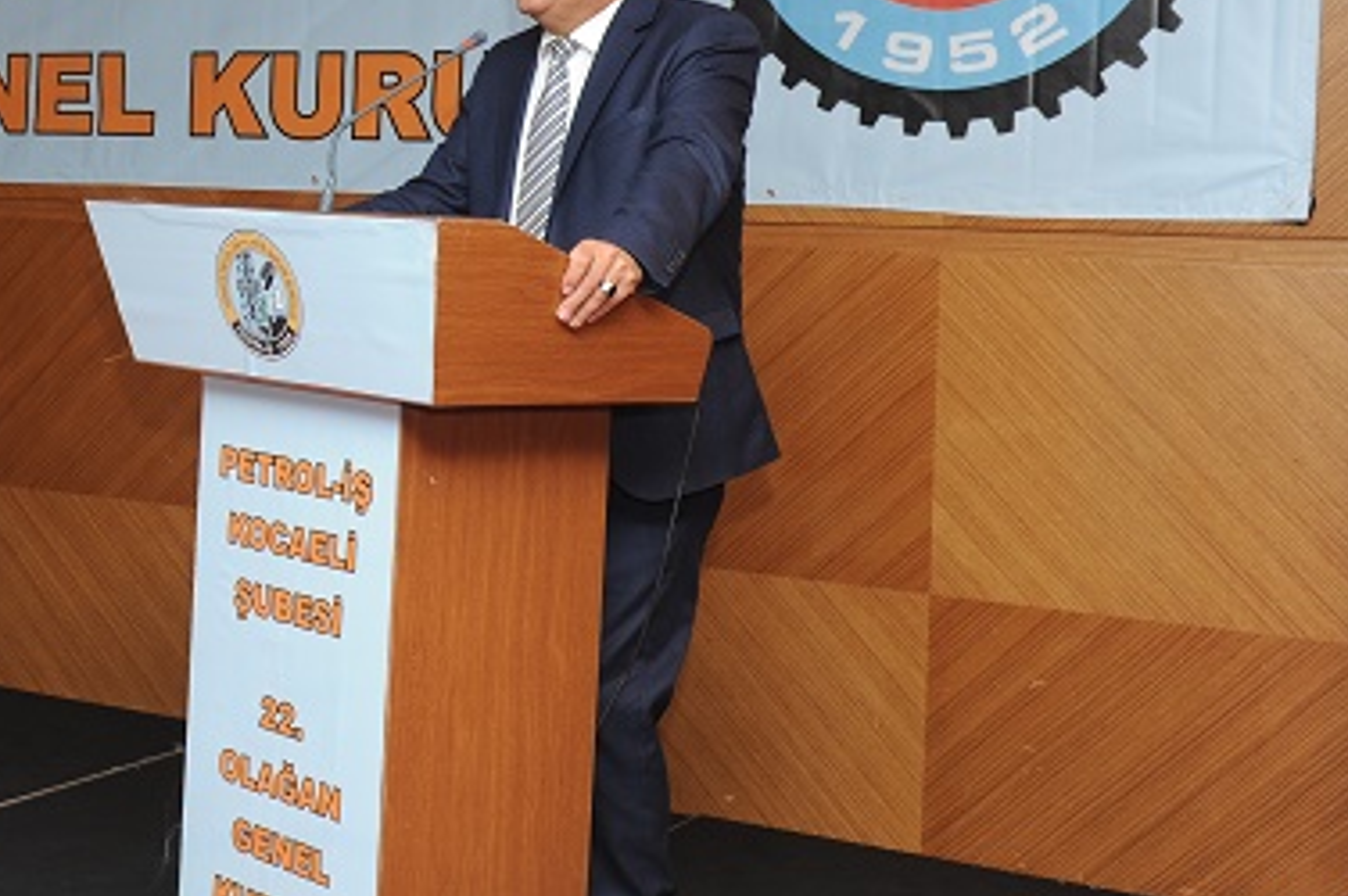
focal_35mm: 68
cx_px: 4
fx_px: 2544
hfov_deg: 27.9
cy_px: 219
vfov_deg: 19.8
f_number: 5.6
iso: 500
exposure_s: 1/80
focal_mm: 32
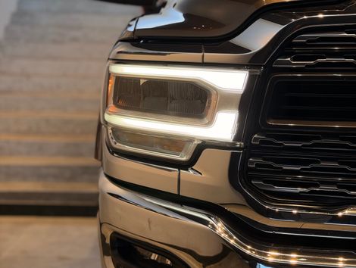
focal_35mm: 48
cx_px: 178
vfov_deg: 30.3
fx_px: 494
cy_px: 134
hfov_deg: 39.6
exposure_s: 1/99
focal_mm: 6.76
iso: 80
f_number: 1.78
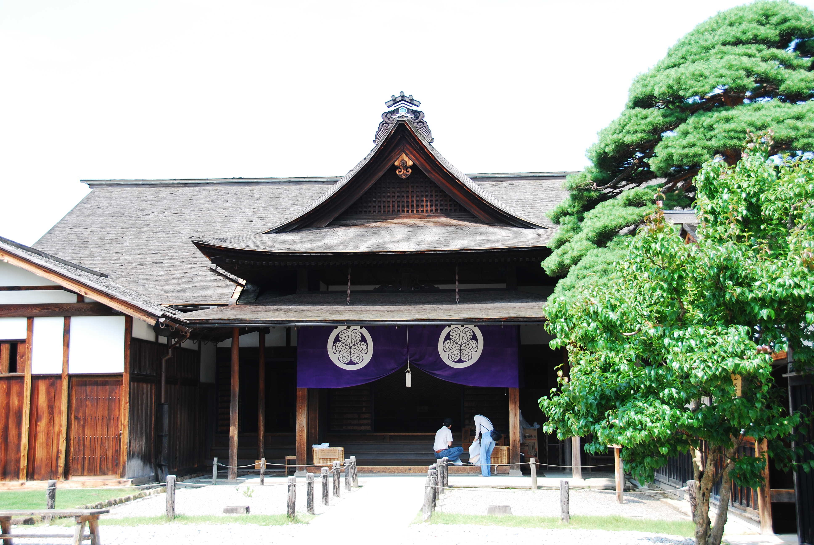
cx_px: 407
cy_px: 272
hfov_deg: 37.8
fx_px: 1189
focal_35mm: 52
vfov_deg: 25.8
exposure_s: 1/125
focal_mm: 35
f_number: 5.6
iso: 100
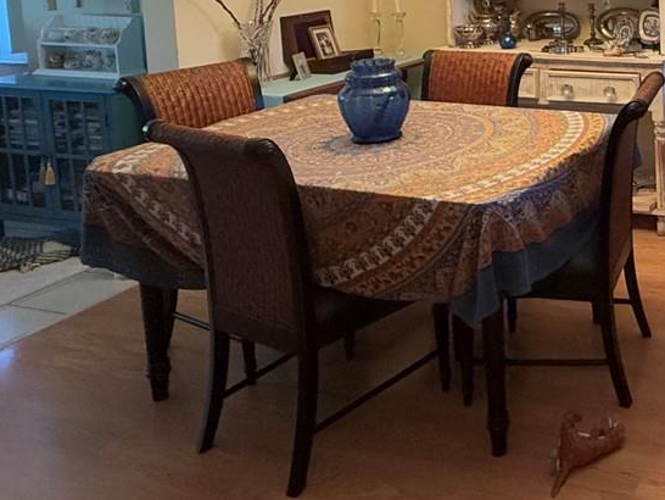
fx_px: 788
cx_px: 736
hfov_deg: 37.9
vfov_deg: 32.5
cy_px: 9
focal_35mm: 41
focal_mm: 2.22
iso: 500
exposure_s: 1/60
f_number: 2.2
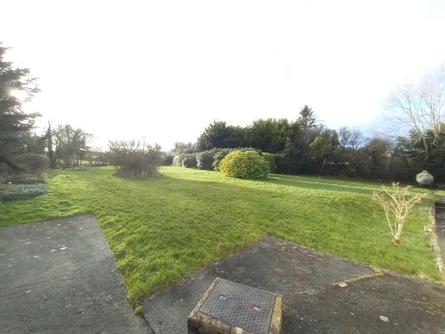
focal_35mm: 13
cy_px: 167
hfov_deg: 106.2
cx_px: 222
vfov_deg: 89.9
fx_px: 167
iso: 40
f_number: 2.2
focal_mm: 1.13
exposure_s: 1/177
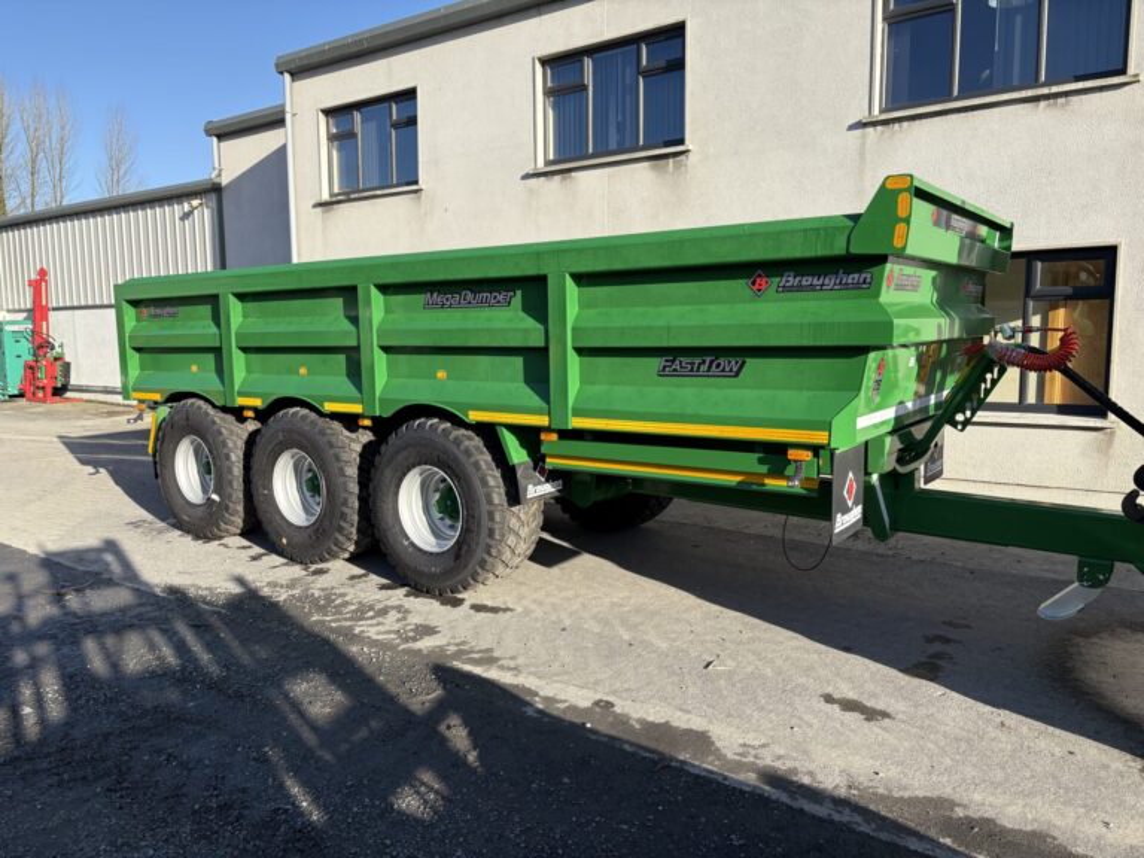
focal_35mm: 26
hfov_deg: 67.3
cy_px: 429
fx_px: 859
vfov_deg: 53.1
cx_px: 572
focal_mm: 5.96
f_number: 1.6
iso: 50
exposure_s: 1/1751
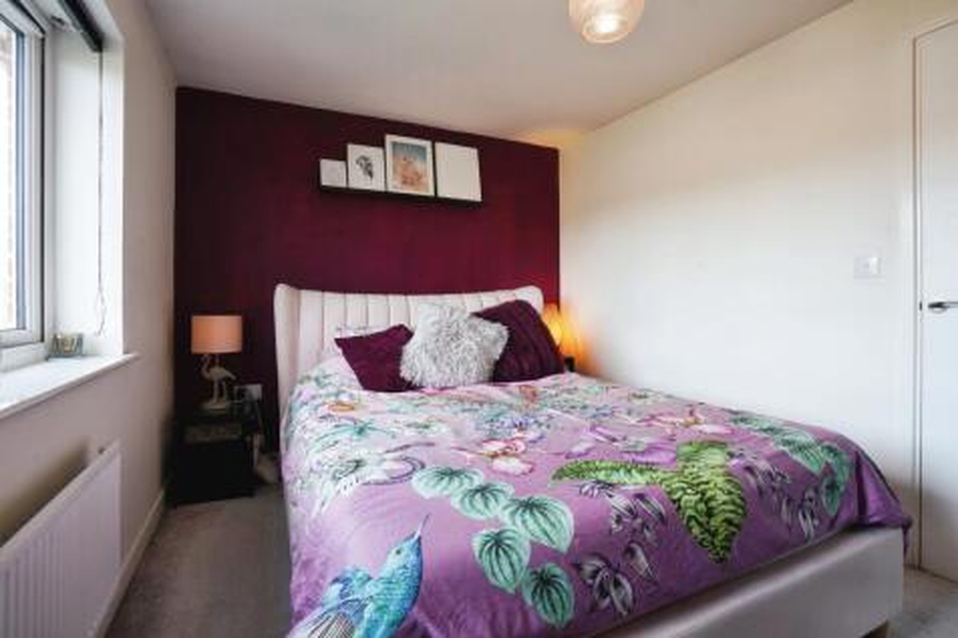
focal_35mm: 16
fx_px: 426
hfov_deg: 96.8
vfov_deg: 73.7
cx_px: 479
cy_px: 319
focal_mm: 16
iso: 250
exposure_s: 1/15
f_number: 8
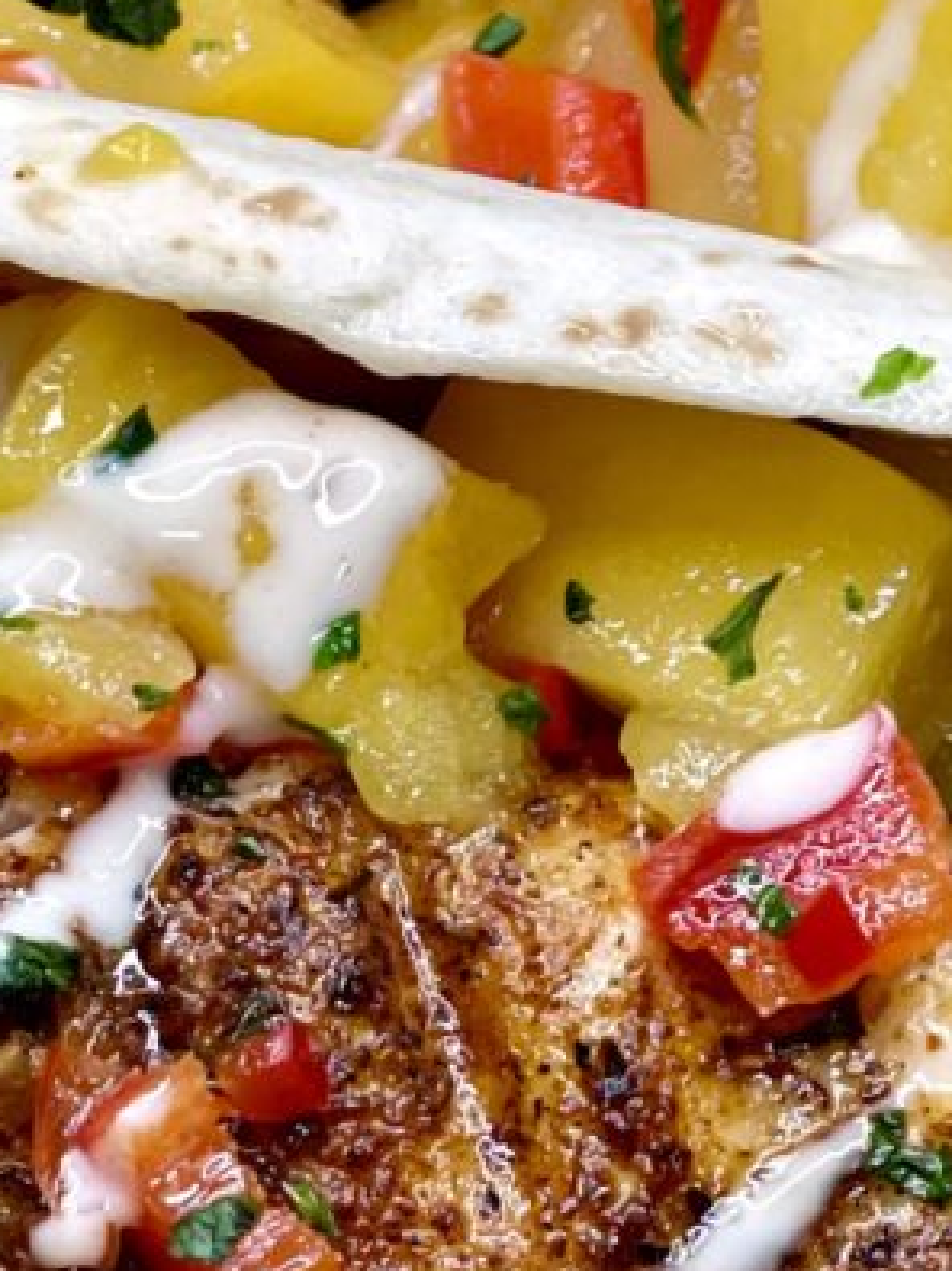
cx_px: 206
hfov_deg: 6.0
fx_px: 9136
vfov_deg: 7.9
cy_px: 309
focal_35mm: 249
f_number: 2.2
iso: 125
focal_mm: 7.5
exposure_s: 1/121
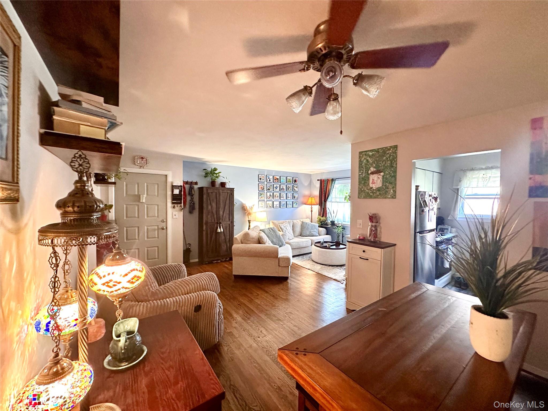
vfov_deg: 85.7
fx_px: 222
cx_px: 274
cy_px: 206
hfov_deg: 102.1
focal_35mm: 14
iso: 640
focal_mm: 2.22
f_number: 2.2
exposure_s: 1/60
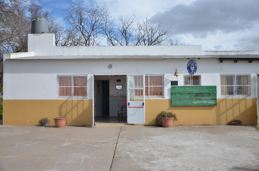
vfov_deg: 39.8
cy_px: 86
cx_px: 130
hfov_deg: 57.3
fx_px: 237
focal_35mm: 33
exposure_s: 1/1000
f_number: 3.8
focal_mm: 22
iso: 100
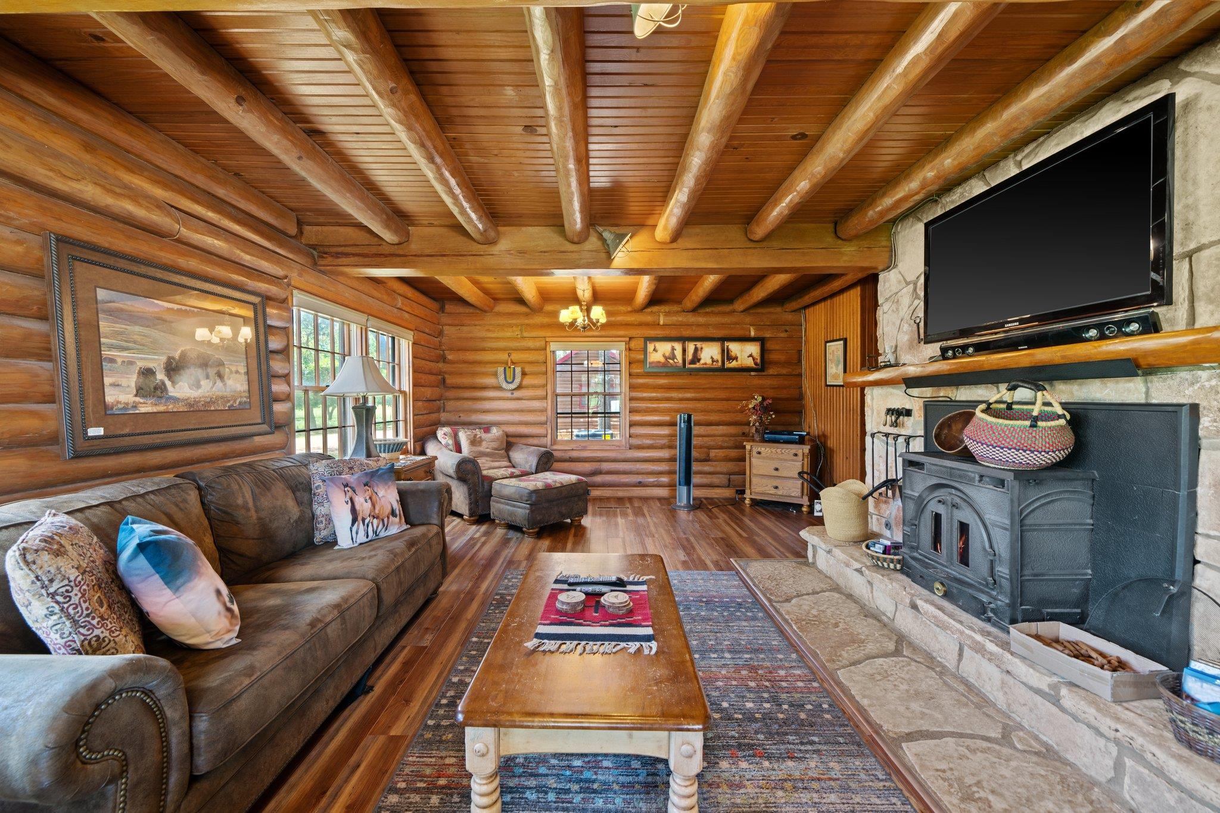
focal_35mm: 13
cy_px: 406
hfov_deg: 108.3
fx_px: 440
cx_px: 610
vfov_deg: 85.4
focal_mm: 13
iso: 100
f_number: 7.1
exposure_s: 2
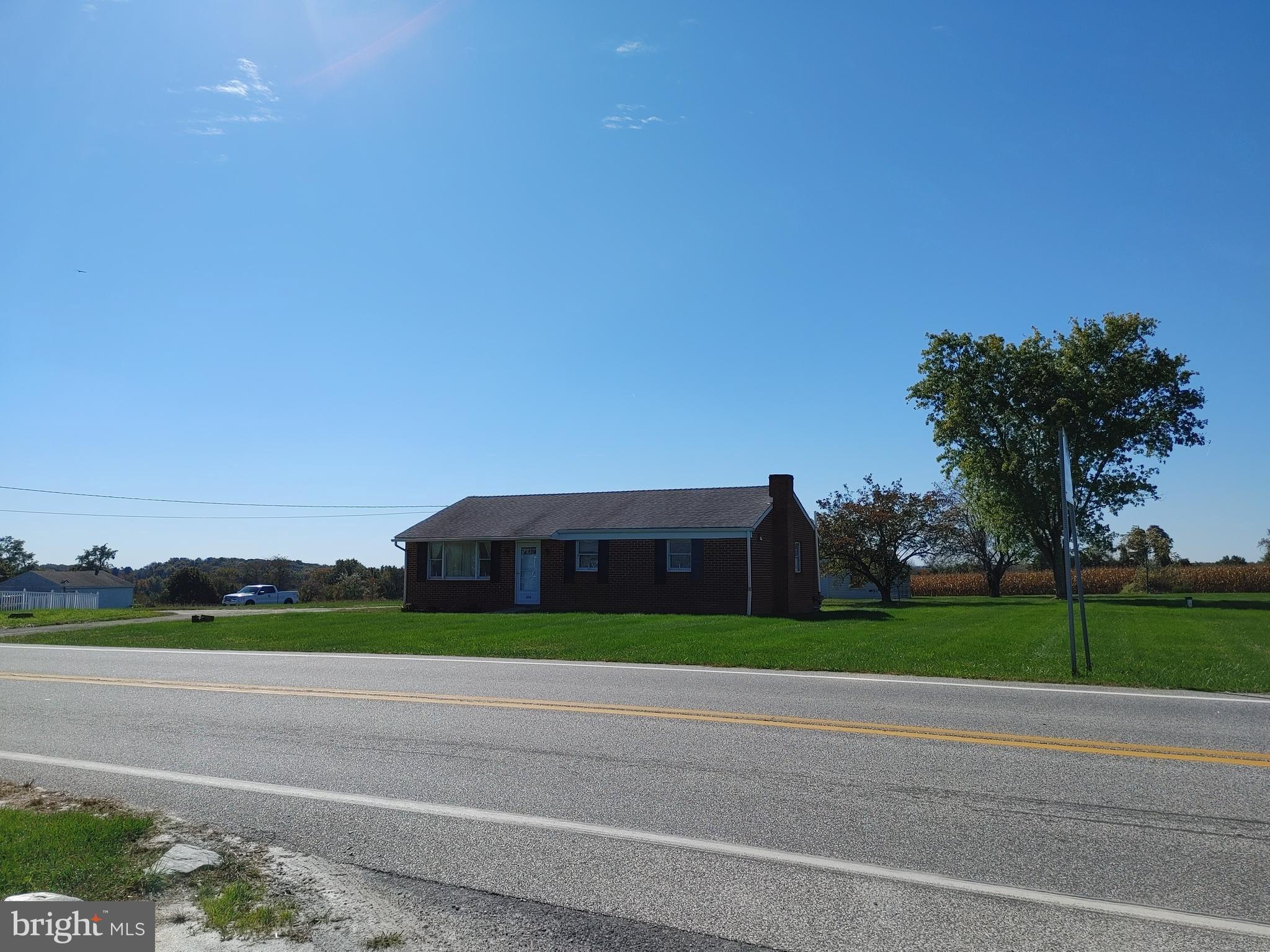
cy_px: 476
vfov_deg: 53.1
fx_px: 954
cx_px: 635
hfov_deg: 67.3
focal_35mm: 26
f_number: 1.8
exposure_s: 1/3704
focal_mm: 4.81
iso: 50
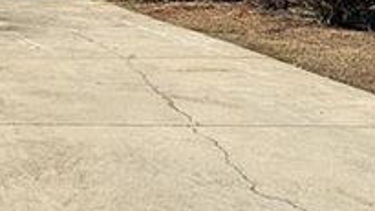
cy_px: -21
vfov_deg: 13.9
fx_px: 845
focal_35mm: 85
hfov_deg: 24.4
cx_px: 46
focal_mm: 6.86
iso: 80
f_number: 1.78
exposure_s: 1/5000
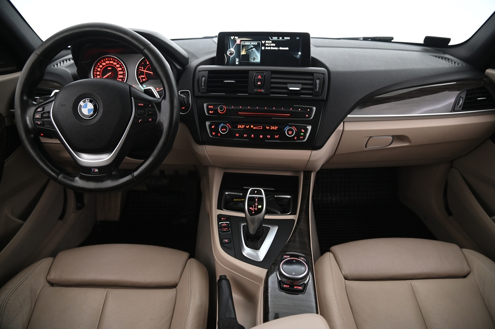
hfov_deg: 73.8
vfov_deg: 53.1
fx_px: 330
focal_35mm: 24
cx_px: 248
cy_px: 164
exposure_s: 1/20
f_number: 4
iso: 2000
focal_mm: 24
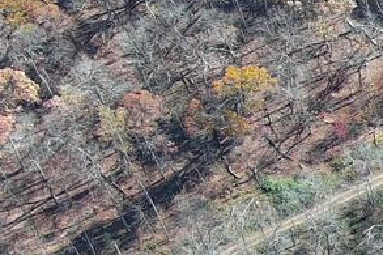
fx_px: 2158
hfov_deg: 8.3
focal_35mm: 203
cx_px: 1212
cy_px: 290
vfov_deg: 6.7
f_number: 2.8
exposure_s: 1/295
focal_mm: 10.57
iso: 100
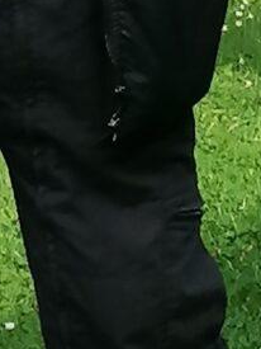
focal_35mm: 384
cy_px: 76
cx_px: -395
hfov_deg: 3.8
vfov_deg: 5.2
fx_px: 3863
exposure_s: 1/546
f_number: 1.8
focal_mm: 4.75
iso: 50
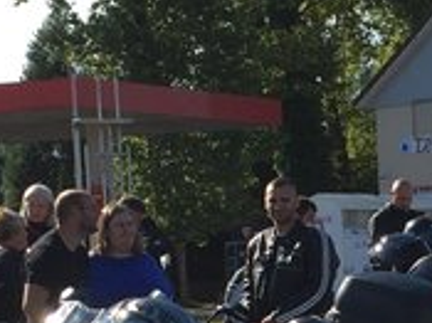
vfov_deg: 9.6
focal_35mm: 149
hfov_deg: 13.0
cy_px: 512
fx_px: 1858
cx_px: 504
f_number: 2.2
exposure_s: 1/1522
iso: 32
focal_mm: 4.15
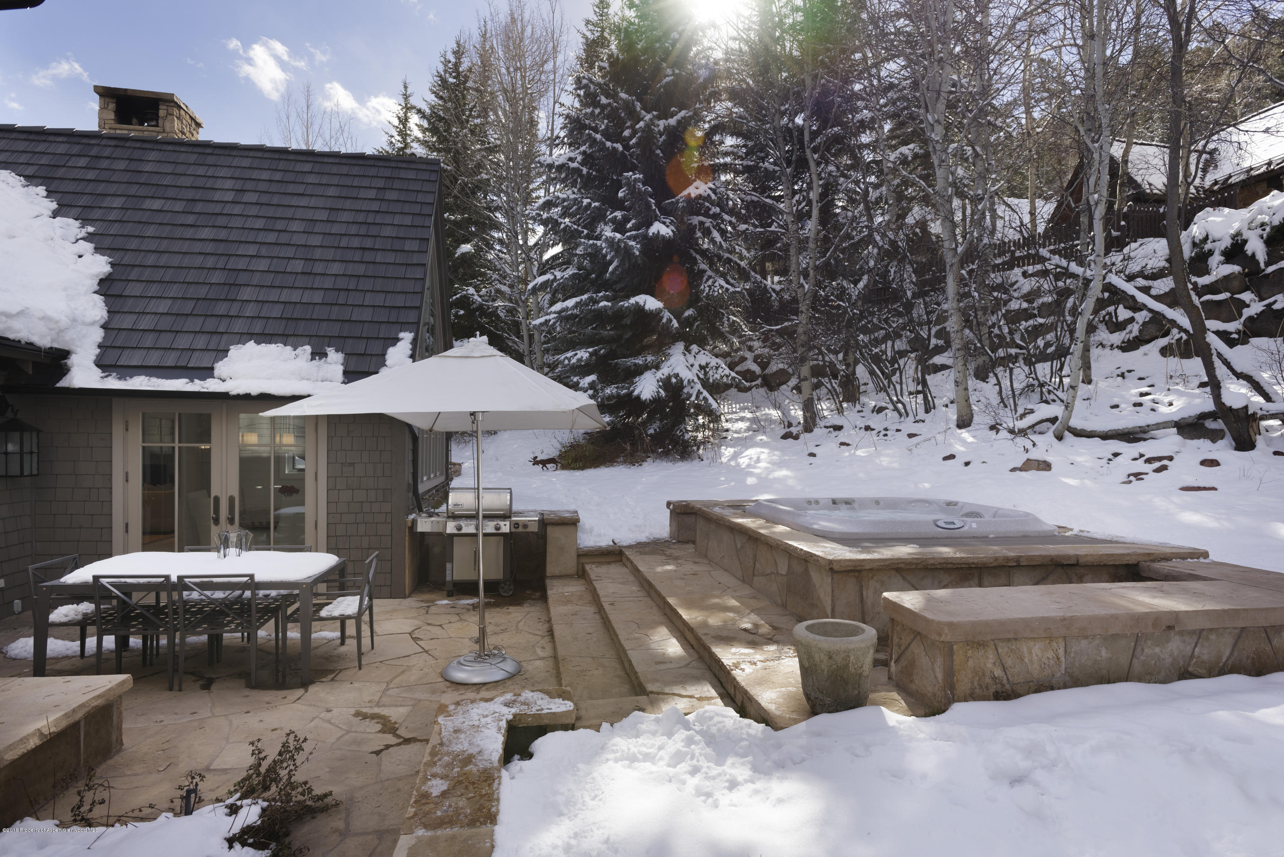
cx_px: 642
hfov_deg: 86.9
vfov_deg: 64.6
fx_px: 678
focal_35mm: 19
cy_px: 428
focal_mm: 19
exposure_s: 1/200
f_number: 7.1
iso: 125
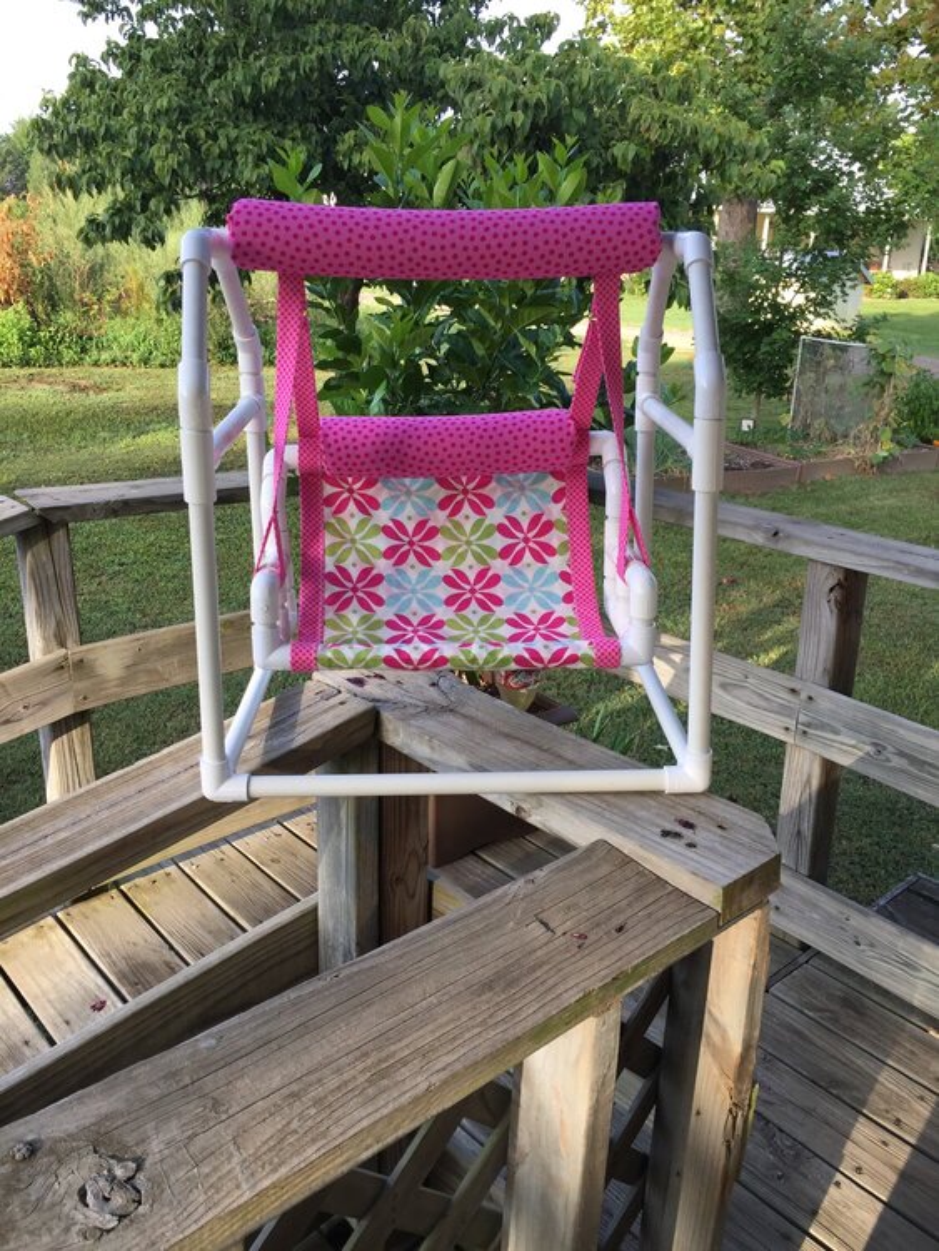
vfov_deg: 61.6
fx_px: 1048
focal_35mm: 29
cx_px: 470
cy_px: 626
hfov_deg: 48.3
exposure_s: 1/250
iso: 32
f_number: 2.2
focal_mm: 4.15
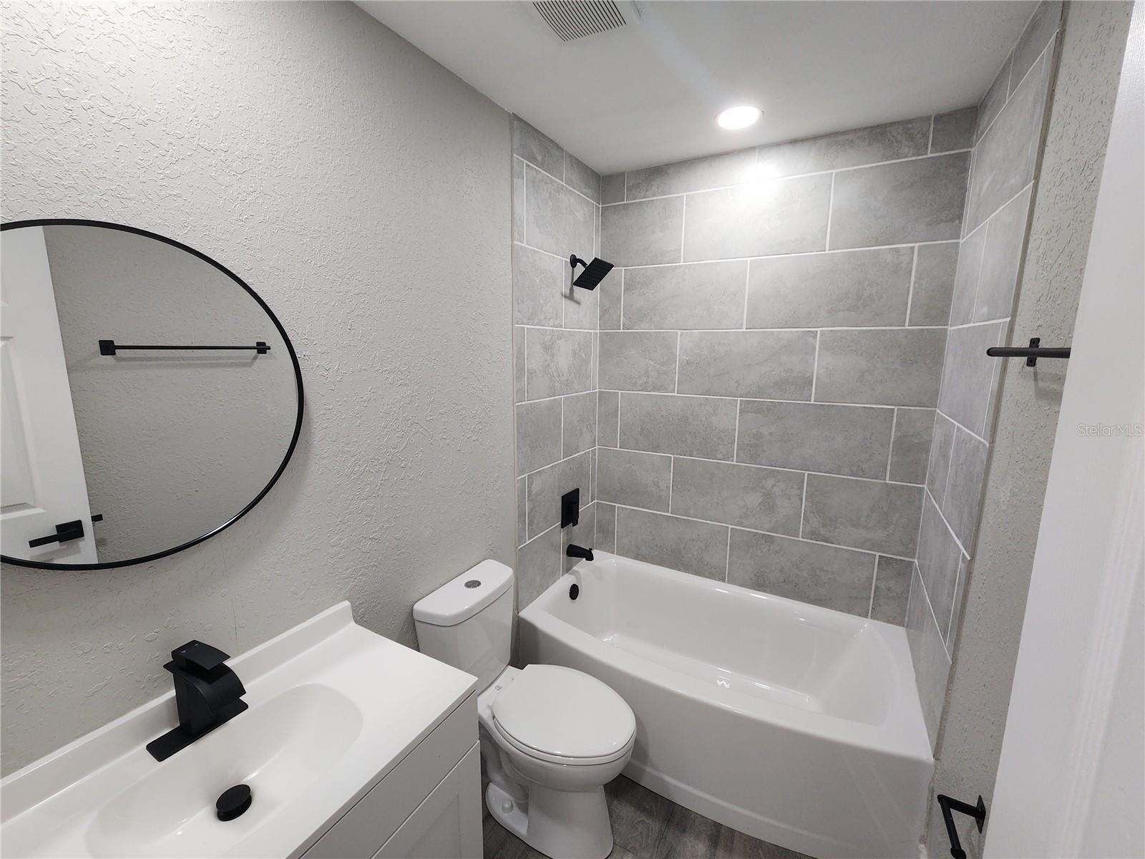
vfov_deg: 89.9
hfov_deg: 106.2
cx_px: 572
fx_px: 430
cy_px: 430
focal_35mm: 13
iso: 160
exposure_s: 1/60
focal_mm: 2.2
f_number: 2.2
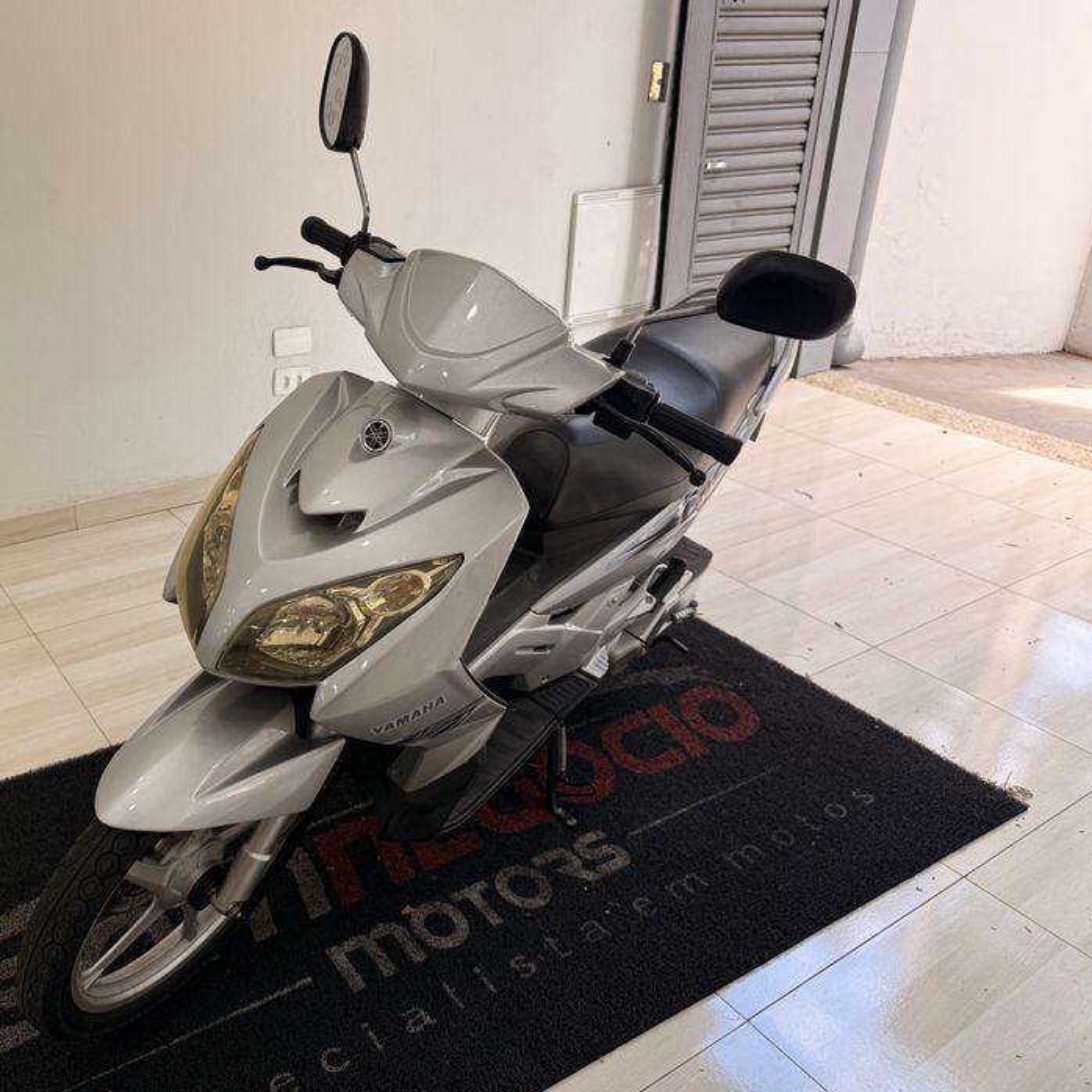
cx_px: 381
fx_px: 1035
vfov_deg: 55.6
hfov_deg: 54.7
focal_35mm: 29
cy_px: 537
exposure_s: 1/246
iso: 80
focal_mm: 6.76
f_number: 1.78
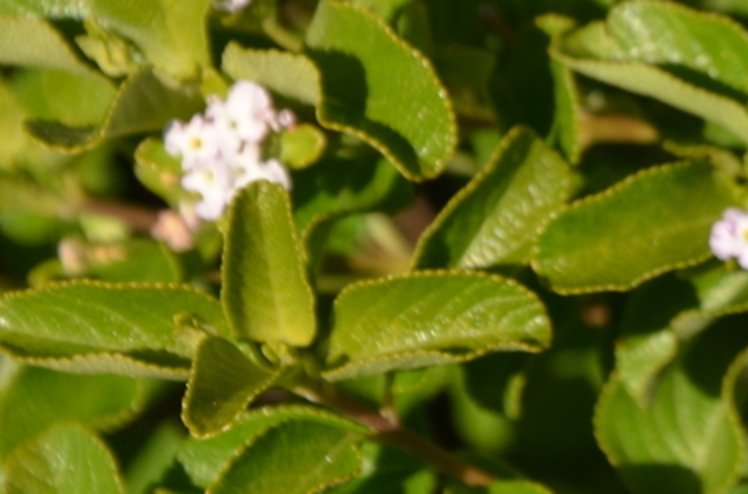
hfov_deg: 4.3
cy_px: -63
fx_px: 9955
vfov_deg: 2.8
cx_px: 1014
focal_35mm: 481
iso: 160
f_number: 8
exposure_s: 1/125
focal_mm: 105
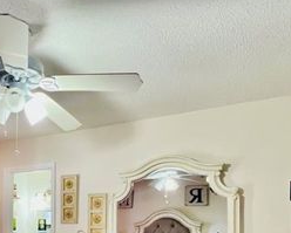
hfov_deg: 47.5
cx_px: 58
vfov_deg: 37.6
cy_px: 224
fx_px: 310
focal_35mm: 36
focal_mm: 1.57
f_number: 1.8
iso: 250
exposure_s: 1/60
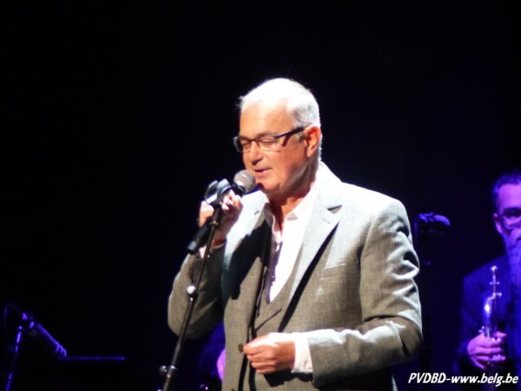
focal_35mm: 600
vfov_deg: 2.5
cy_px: 196
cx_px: 260
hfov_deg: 3.3
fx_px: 9031
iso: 800
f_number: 2.8
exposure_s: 1/20
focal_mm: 108
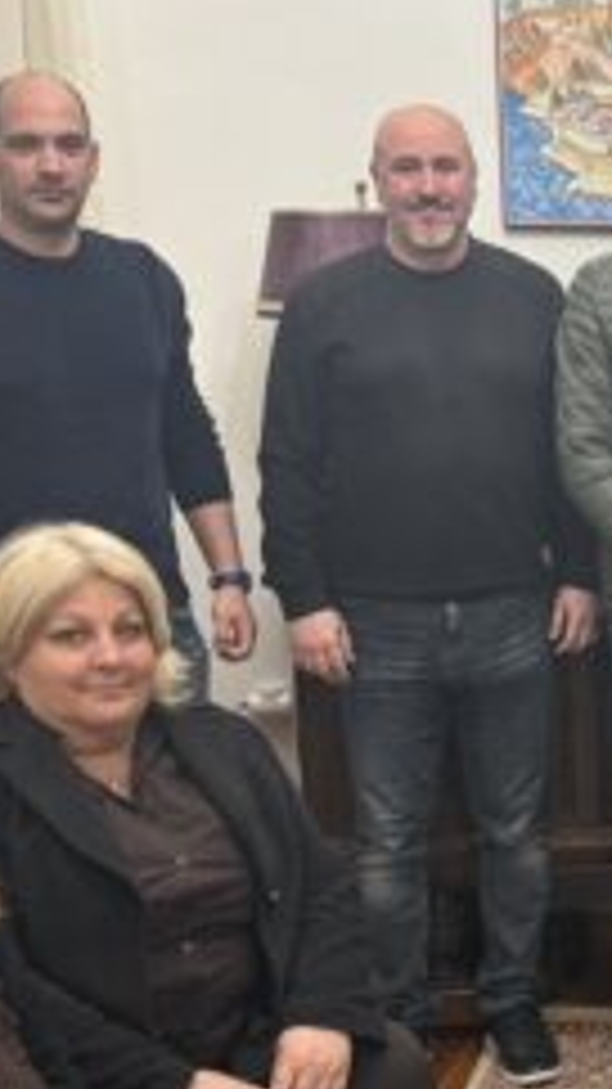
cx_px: 855
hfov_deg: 14.2
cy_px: 713
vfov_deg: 26.1
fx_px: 2338
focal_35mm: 81
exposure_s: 1/50
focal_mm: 6.76
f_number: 1.78
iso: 160
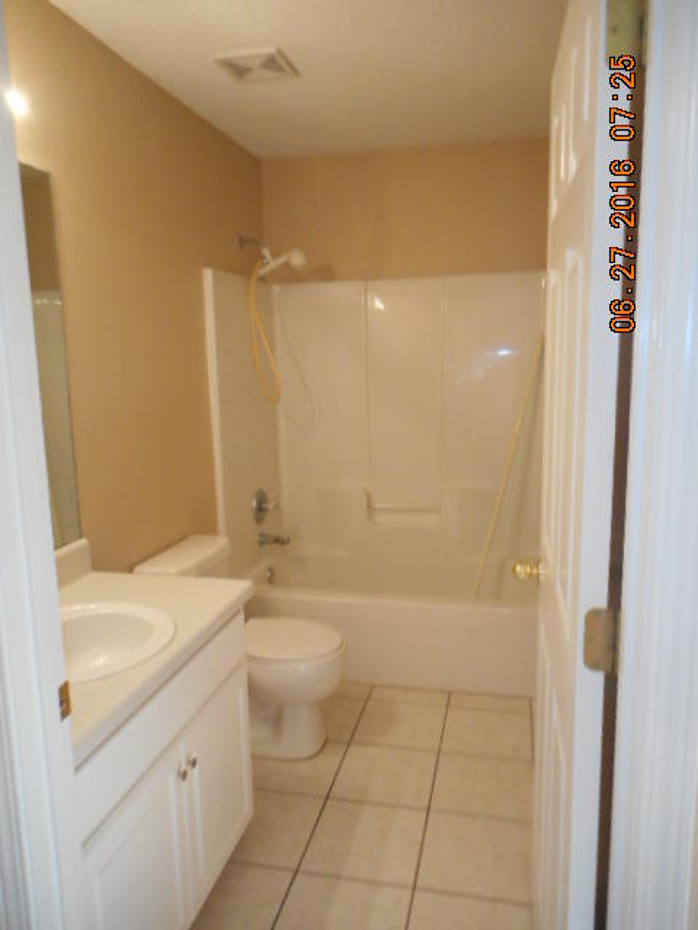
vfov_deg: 69.4
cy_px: 465
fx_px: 672
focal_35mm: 25
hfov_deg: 54.9
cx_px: 349
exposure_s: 1/25
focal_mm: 4.5
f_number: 3.7
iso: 450
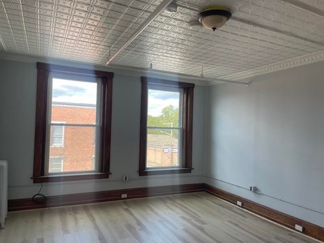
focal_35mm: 25
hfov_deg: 69.4
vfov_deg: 54.9
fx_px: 234
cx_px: 162
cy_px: 122
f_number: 1.6
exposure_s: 1/185
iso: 32
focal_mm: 5.1
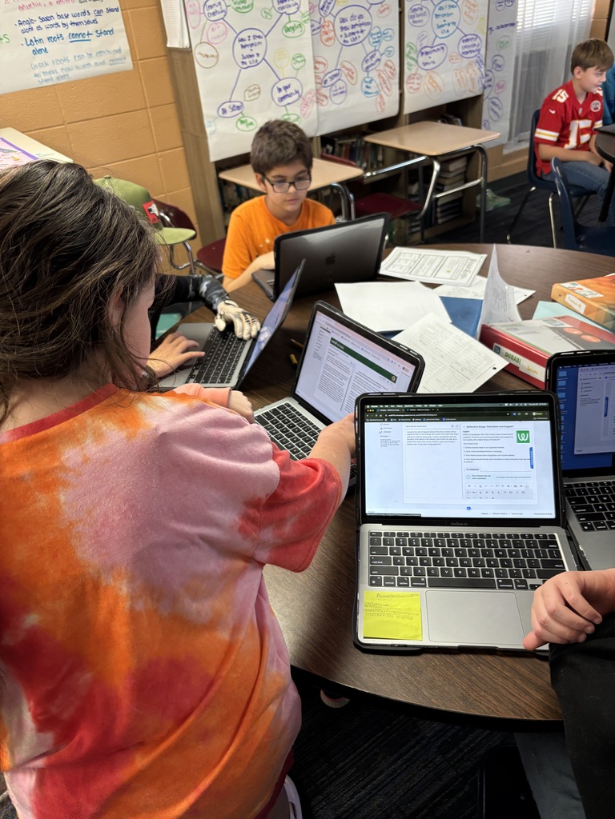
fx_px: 616
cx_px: 308
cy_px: 410
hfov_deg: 53.1
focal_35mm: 26
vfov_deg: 67.3
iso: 200
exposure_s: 1/43
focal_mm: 5.96
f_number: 1.6
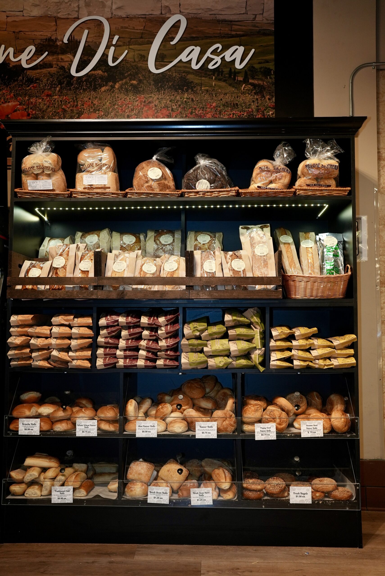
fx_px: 561
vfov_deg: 54.4
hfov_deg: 37.9
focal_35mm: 35
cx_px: 192
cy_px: 288
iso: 500
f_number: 5
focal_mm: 35
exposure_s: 1/160
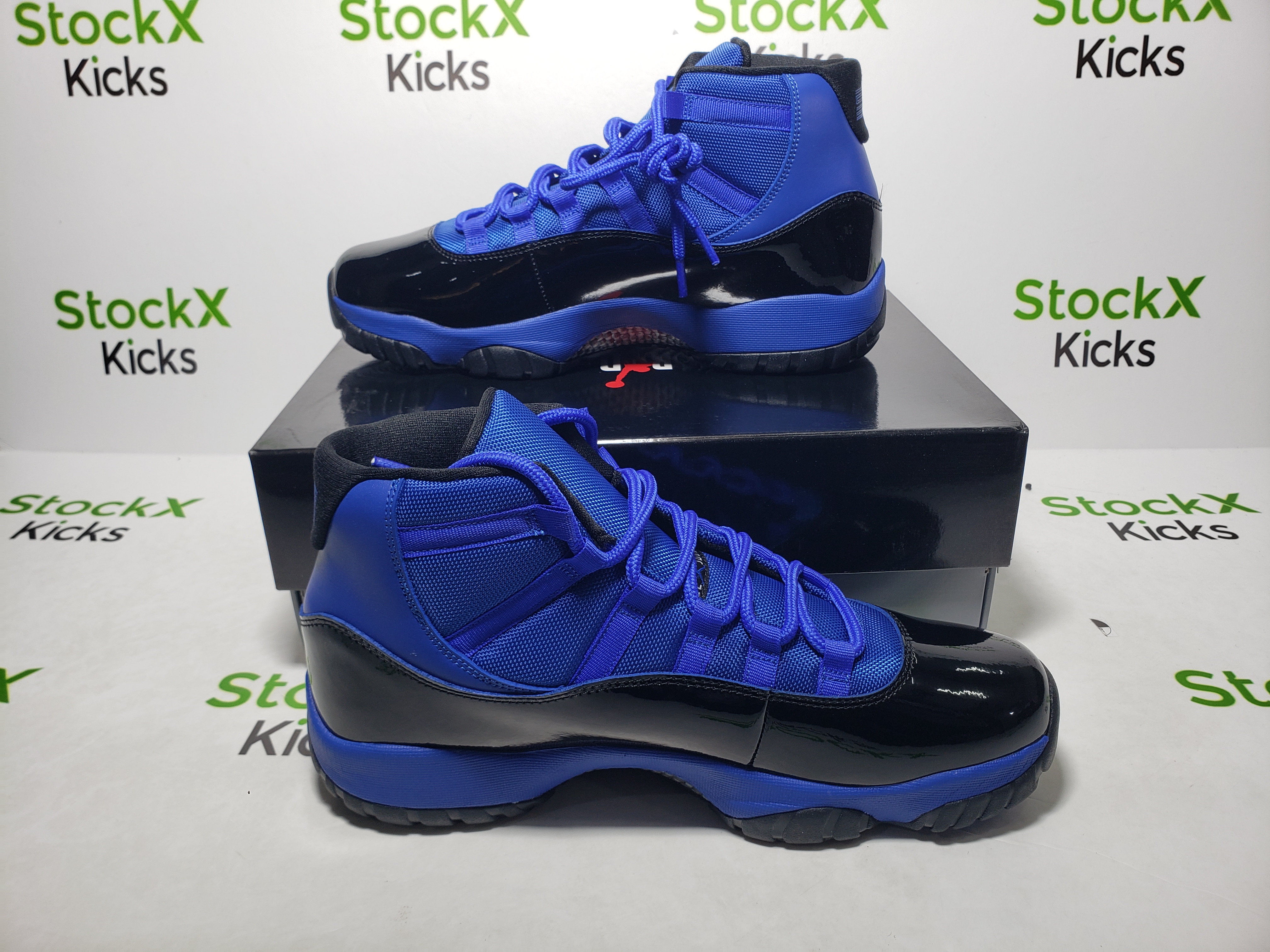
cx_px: 635
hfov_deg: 67.3
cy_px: 476
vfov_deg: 53.1
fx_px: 954
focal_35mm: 26
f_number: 2.4
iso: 50
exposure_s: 1/134
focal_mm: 4.3
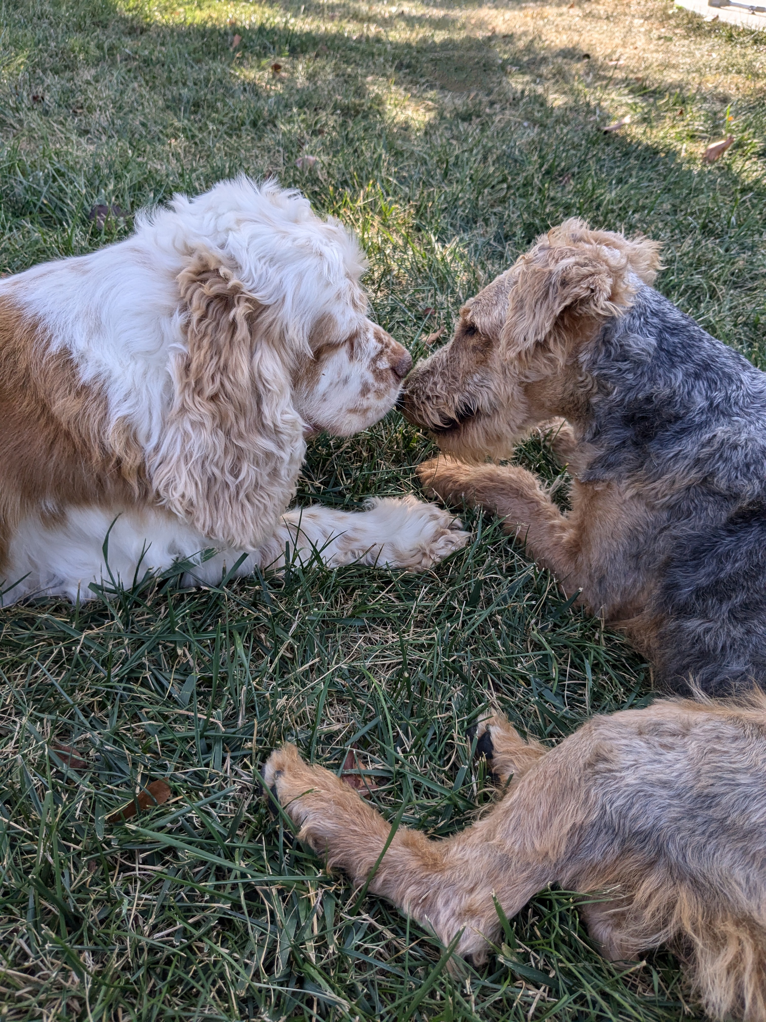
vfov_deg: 65.3
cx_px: 383
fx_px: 797
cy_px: 511
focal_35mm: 27
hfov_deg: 51.4
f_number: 1.73
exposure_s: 1/779
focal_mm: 4.38
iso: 54
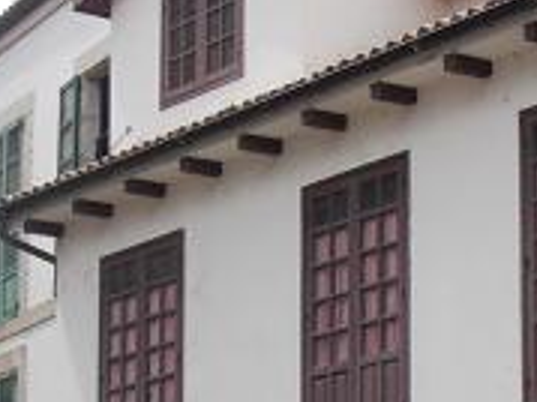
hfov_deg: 11.7
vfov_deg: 8.7
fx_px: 2604
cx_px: 393
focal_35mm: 168
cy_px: 480
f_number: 4.5
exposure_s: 1/400
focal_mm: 10.04
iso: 80
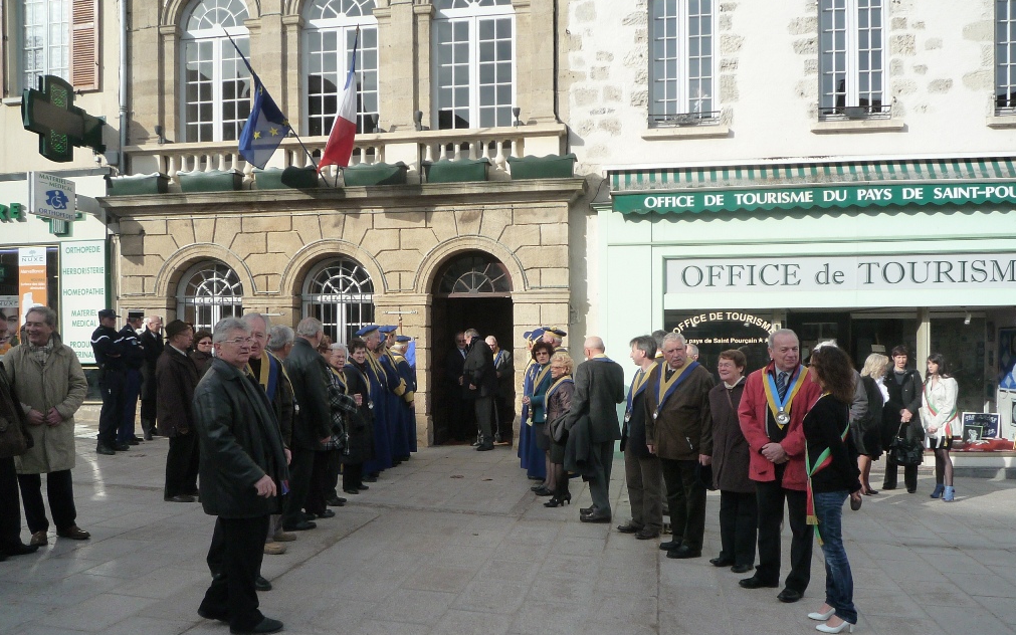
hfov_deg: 64.6
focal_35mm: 29
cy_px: 372
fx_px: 803
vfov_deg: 43.0
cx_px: 505
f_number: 4
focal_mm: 4.4
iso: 160
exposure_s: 1/500
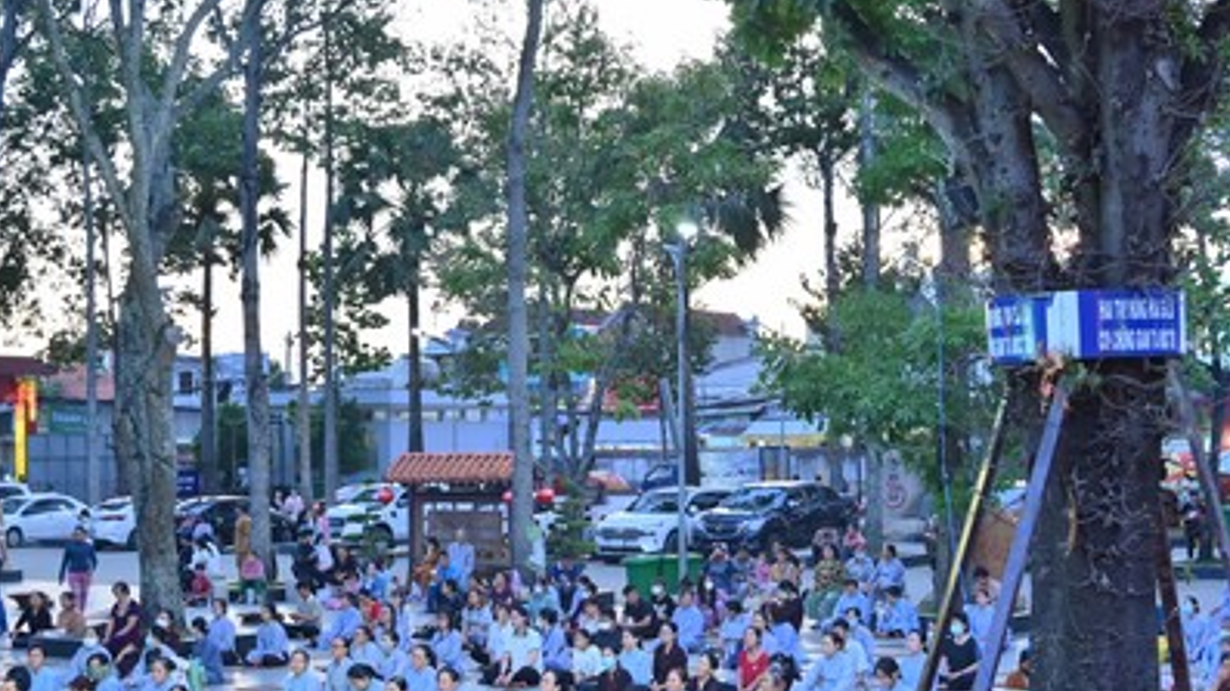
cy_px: 330
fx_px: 1956
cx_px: 613
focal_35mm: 60
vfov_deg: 20.0
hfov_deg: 34.9
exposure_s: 1/125
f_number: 4.5
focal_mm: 35
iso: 1000
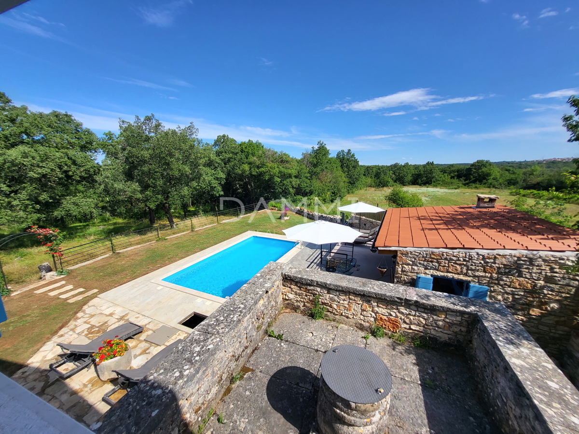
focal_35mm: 13
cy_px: 217
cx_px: 290
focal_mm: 1.74
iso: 32
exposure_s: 1/976
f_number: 2.2
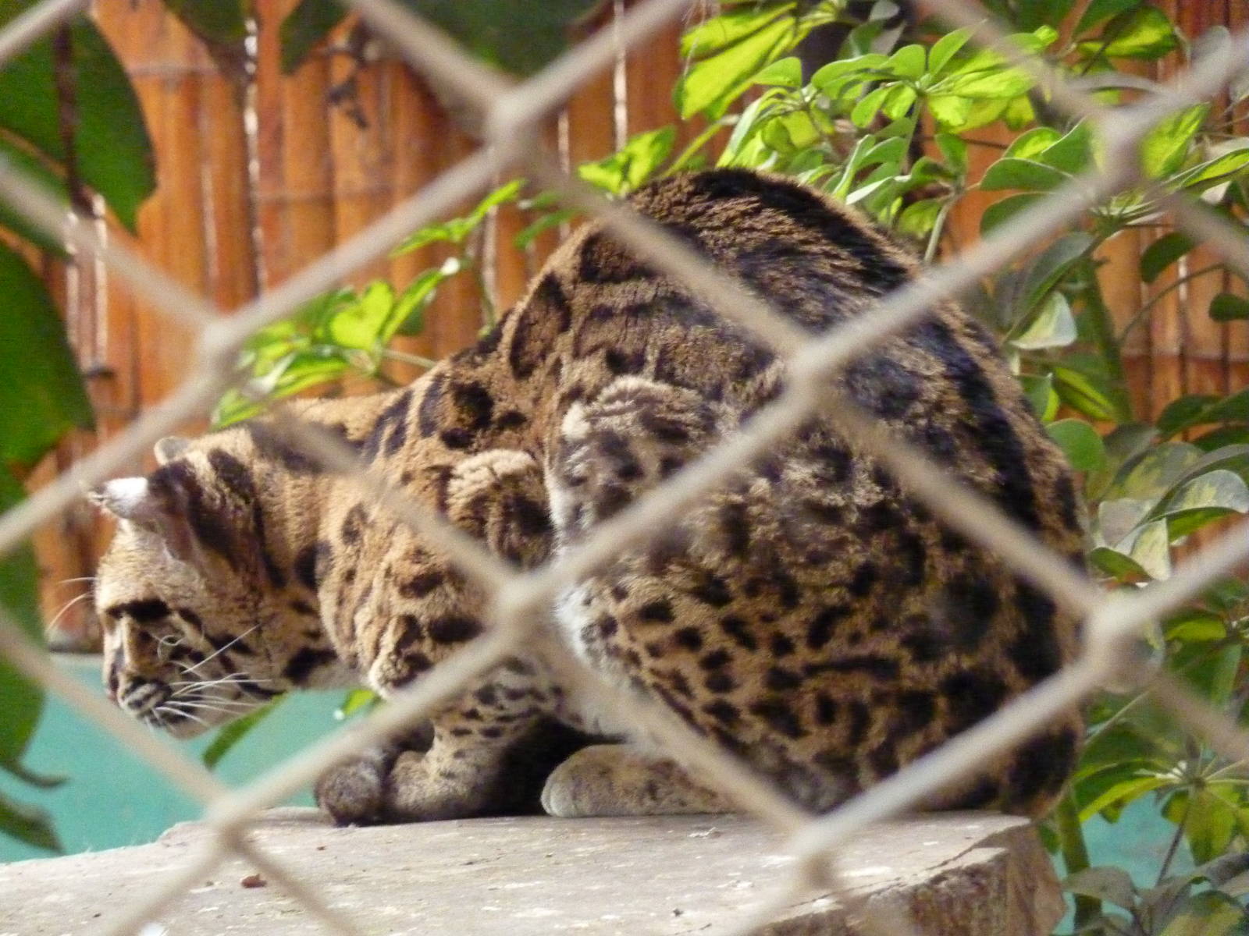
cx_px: 624
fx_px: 8732
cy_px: 468
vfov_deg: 6.1
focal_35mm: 242
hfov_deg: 8.2
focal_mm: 39.7
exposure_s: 1/25
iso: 1600
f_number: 4.7
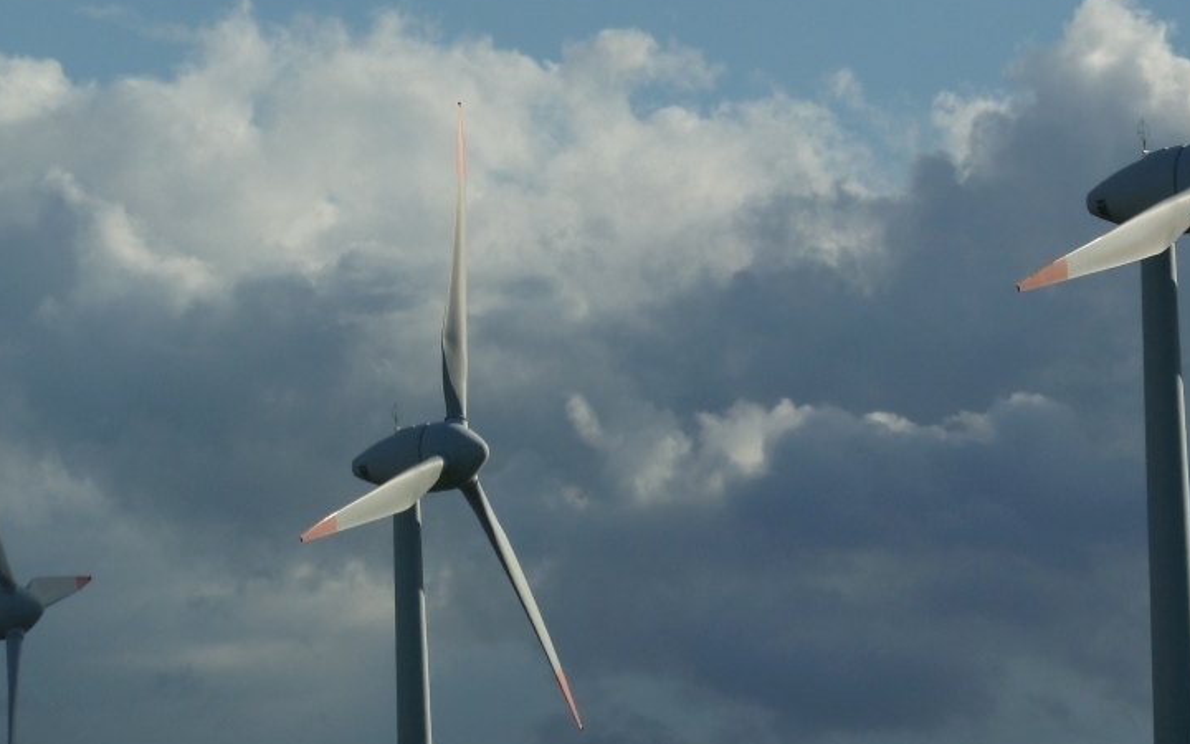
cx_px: 769
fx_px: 12421
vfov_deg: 3.4
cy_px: 225
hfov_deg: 5.5
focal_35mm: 383
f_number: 5.6
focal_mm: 42.6
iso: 80
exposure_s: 1/800
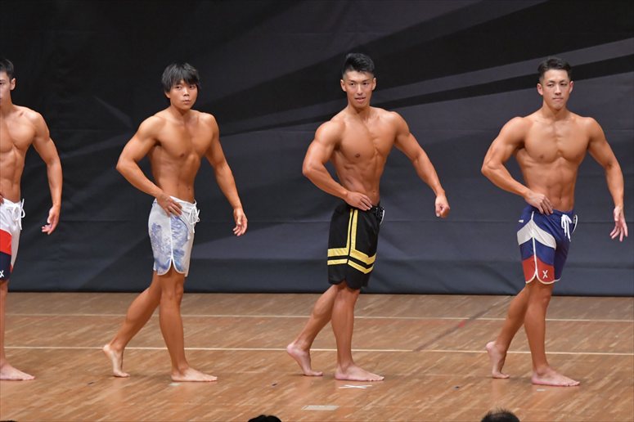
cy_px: 211
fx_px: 4489
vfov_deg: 5.4
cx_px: 317
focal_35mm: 255
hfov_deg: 8.1
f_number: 5.6
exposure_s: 1/400
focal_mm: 170
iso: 6400
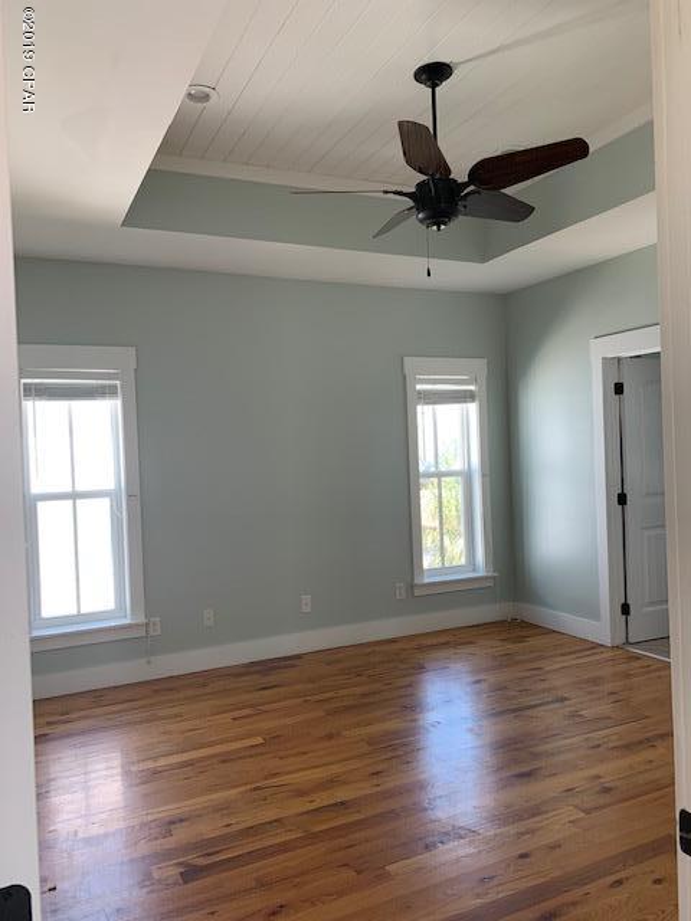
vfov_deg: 67.3
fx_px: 692
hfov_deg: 53.1
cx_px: 346
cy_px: 460
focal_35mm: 26
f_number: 1.8
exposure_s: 1/121
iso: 80
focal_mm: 4.25
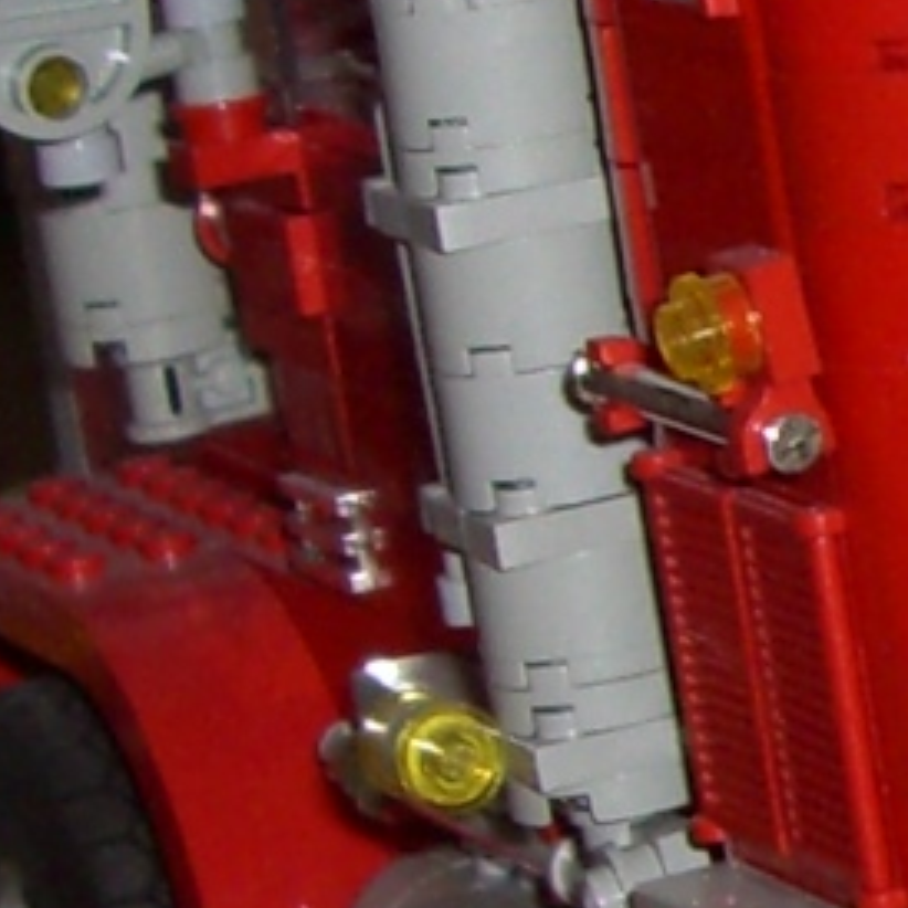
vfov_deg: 5.6
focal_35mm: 314
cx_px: 2502
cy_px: 958
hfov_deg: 5.3
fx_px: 9318
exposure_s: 1/60
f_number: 2.8
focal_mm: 7.9
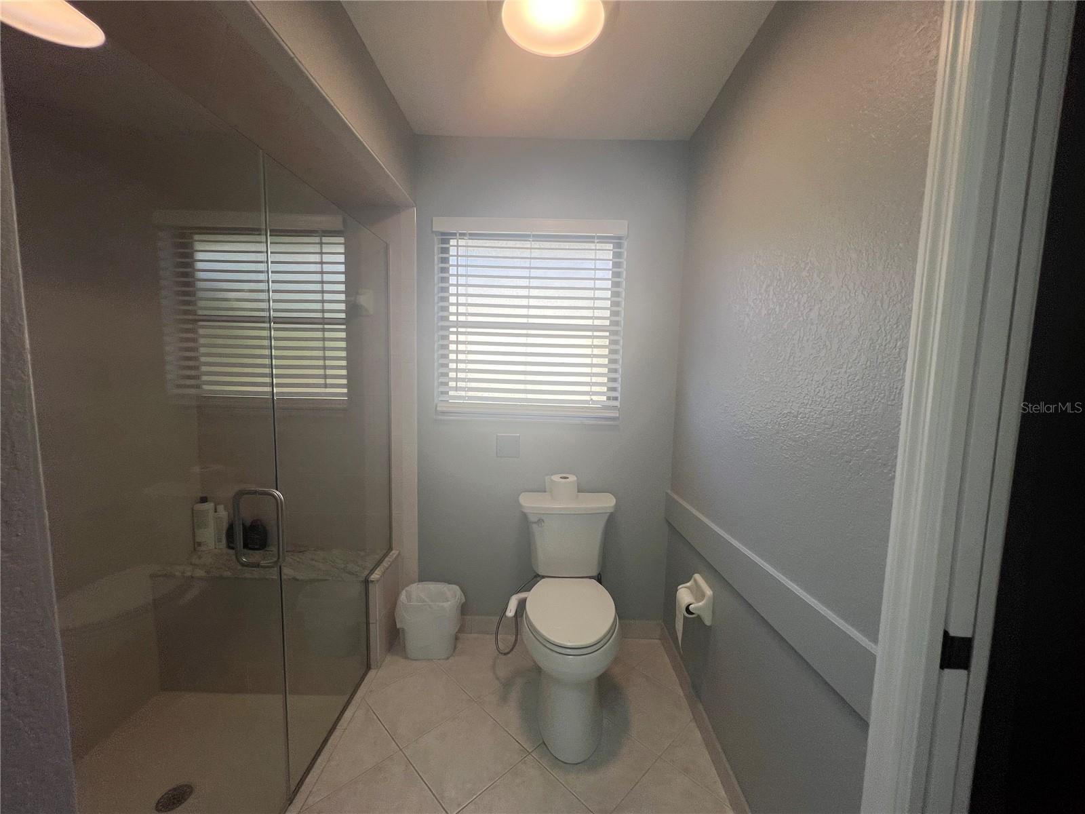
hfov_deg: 106.2
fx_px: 407
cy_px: 407
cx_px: 542
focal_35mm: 13
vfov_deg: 89.9
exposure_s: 1/120
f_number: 1.8
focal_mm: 1.57
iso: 32
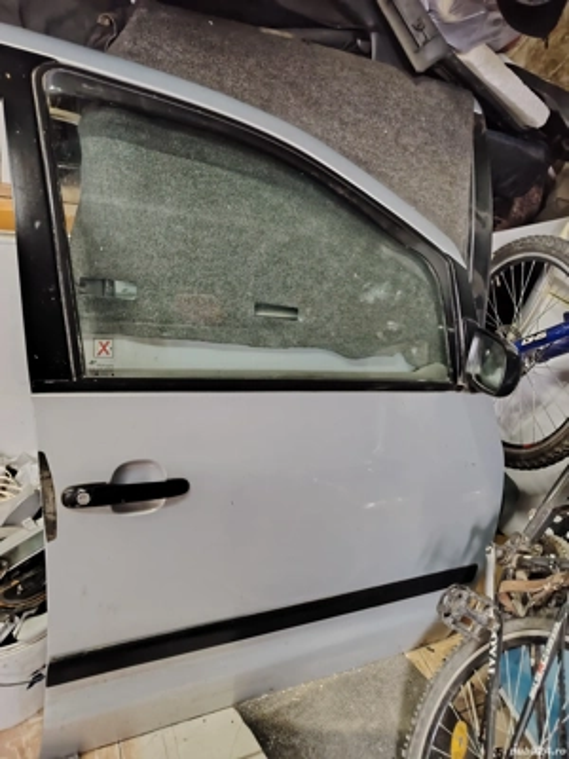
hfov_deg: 56.8
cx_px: 284
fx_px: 526
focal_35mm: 24
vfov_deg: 71.6
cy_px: 380
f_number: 1.75
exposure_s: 1/100
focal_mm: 5.25
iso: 6400
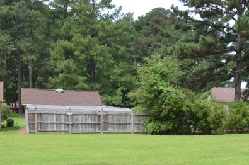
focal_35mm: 66
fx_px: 456
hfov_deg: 29.8
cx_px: 202
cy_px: 174
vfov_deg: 19.8
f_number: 7.1
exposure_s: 1/200
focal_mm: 18
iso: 200
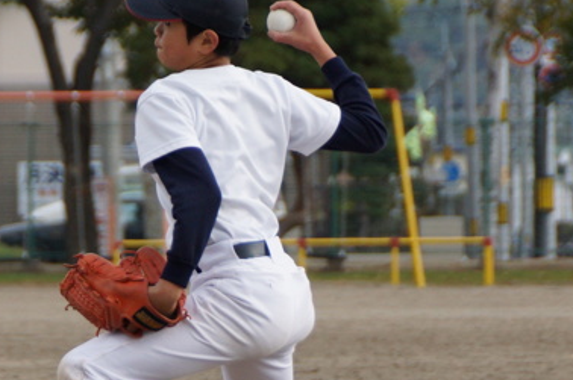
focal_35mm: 651
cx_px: 196
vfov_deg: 2.1
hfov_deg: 3.2
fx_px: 10348
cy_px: 192
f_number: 6.3
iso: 500
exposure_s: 1/1000
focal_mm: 160
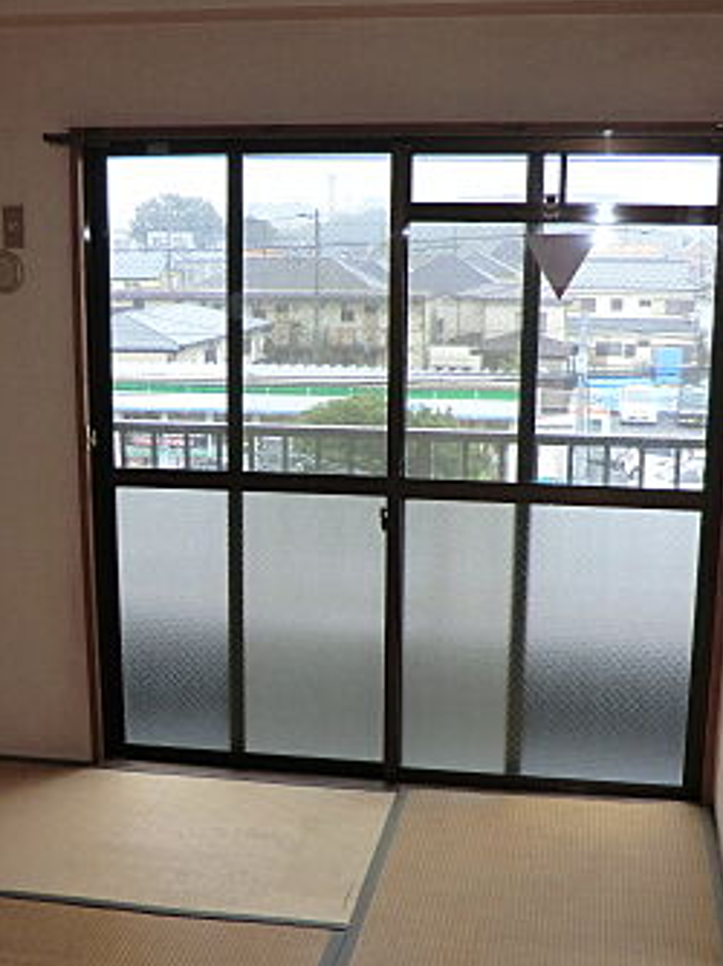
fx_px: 1283
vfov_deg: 41.1
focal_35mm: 46
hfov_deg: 31.4
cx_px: 318
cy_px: 573
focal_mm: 4.3
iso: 80
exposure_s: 1/60
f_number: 3.2
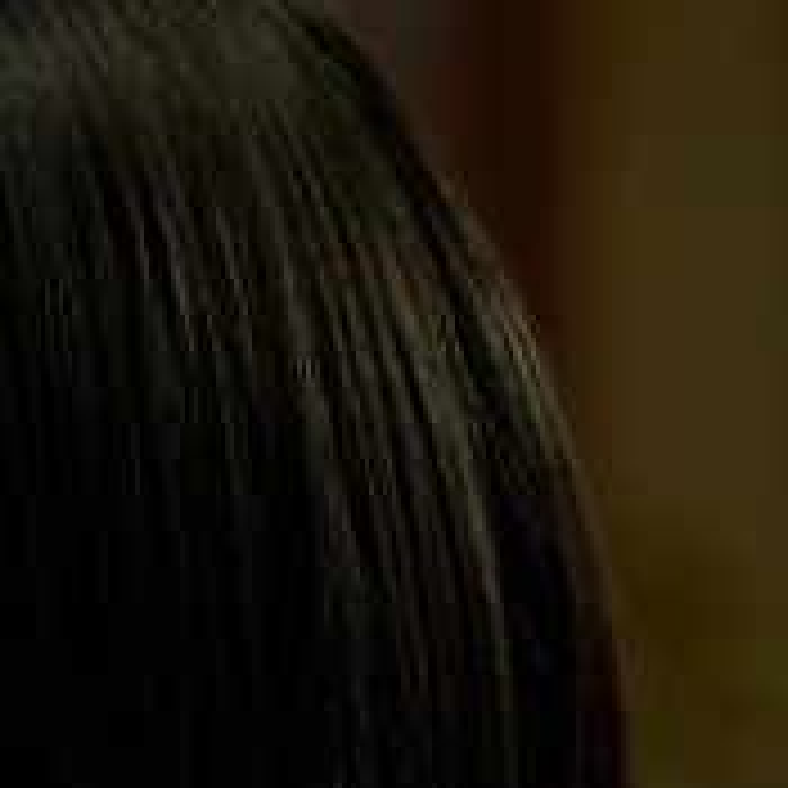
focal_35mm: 420
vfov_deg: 4.1
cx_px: 612
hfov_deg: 4.2
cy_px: 1360
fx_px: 10817
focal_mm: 75
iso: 800
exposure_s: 1/200
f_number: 2
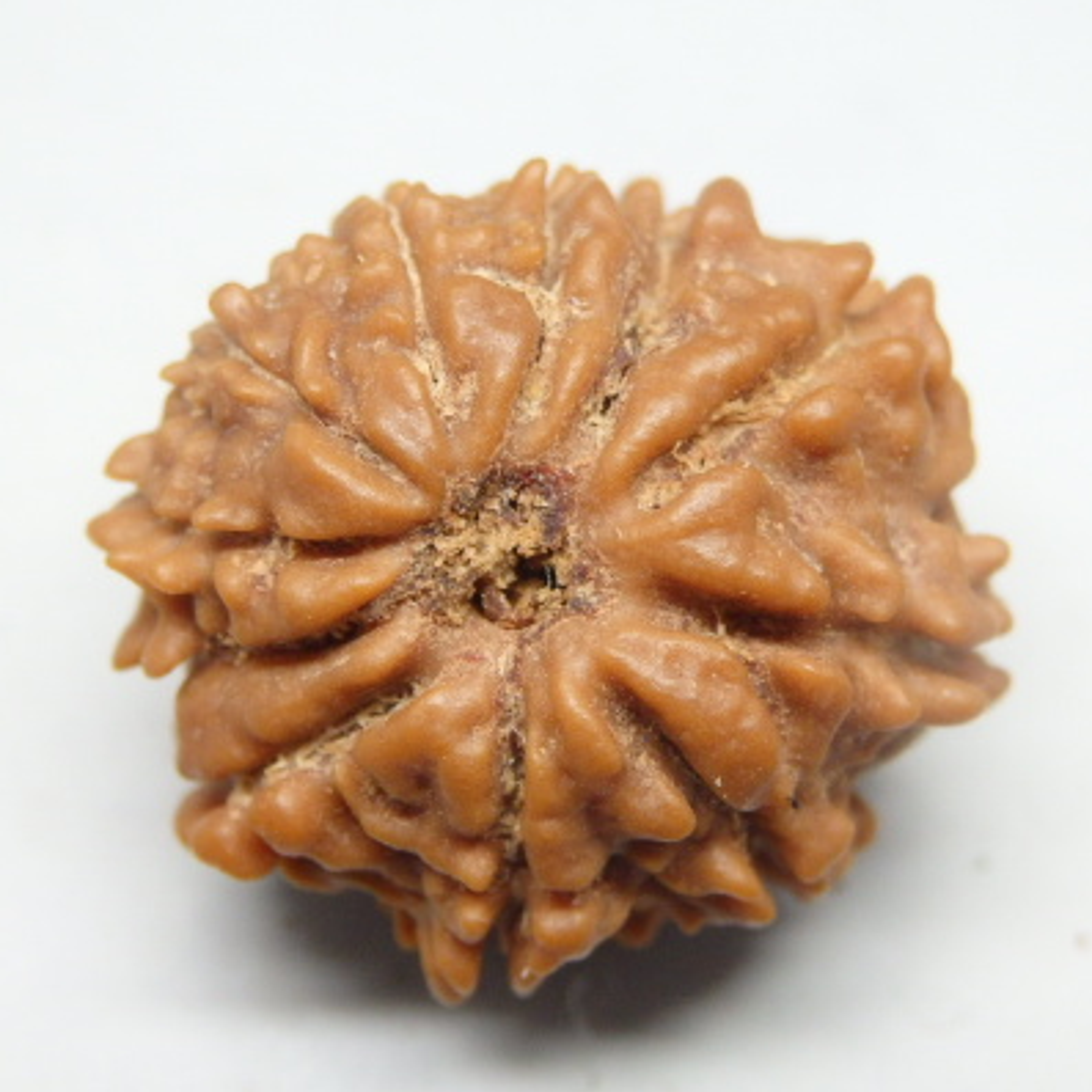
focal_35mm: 94
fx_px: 3355
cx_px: 550
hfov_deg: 18.5
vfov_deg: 18.5
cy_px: 501
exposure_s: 1/100
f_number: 4.4
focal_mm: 11.9
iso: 500
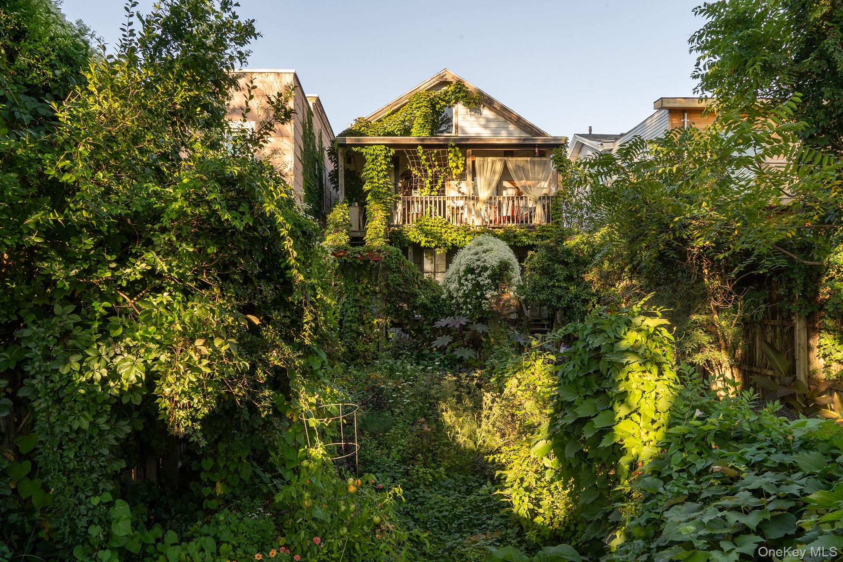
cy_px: 281
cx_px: 422
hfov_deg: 73.7
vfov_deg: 53.1
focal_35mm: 24
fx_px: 562
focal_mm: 24
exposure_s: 1/30
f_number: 16
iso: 800
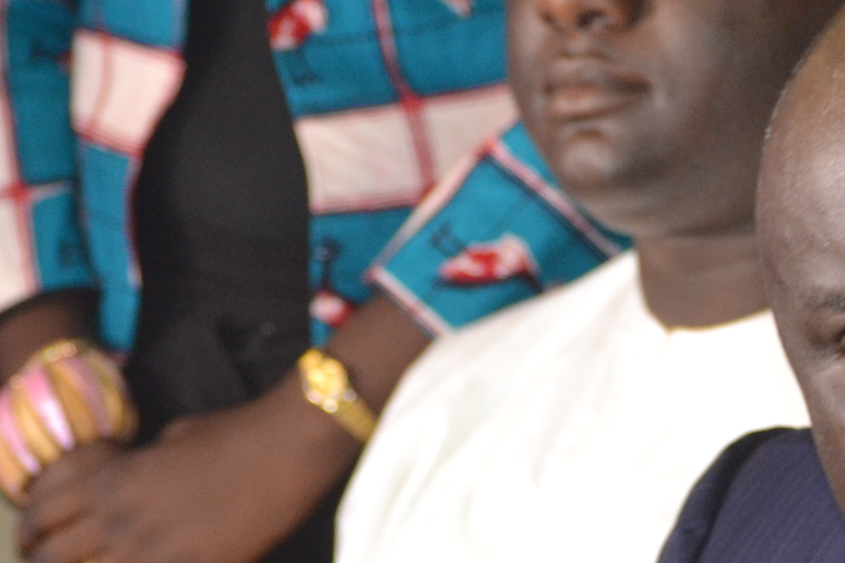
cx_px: 946
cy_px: 650
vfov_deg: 4.7
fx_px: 6784
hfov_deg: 7.1
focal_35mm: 289
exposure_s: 1/60
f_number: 4
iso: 1100
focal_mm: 60
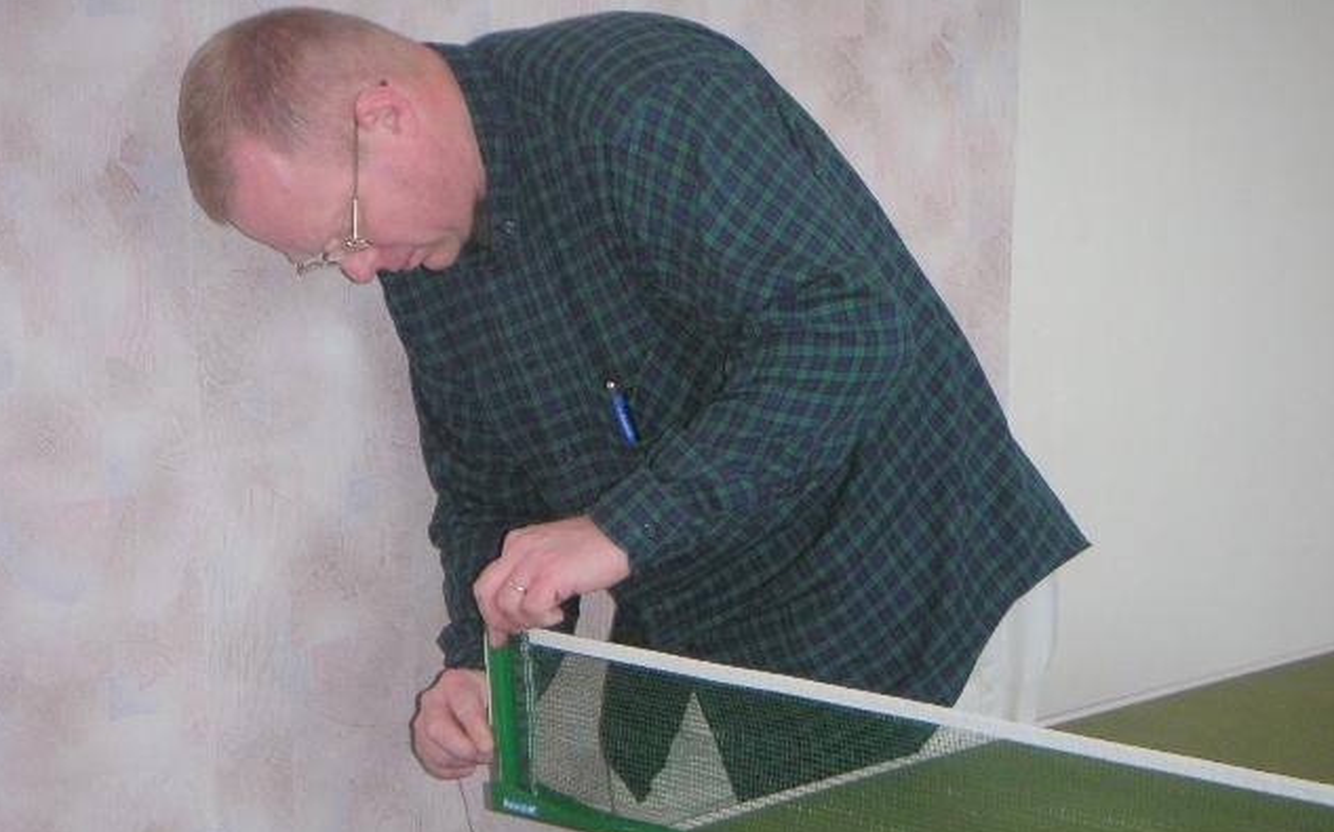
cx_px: 662
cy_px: 489
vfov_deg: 14.7
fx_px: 3234
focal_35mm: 89
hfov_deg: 23.3
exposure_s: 1/90
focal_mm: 12.8
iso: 160
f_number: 3.3
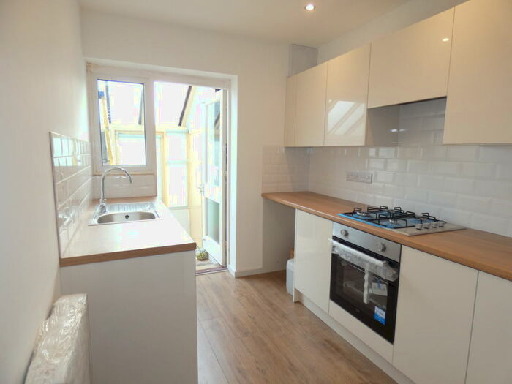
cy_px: 192
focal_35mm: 20
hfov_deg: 81.7
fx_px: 296
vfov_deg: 66.0
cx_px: 256
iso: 80
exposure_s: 1/60
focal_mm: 3.6
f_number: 2.8
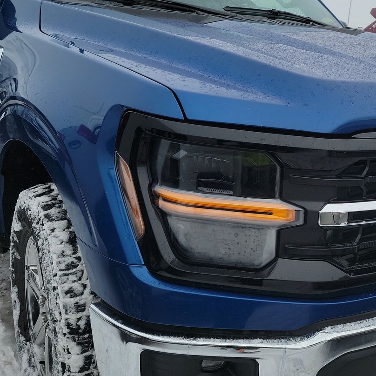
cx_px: 274
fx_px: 516
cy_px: 140
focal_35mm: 42
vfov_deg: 39.7
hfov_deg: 39.1
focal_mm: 6.7
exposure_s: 1/530
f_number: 1.8
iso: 50
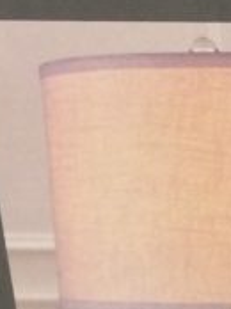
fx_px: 1525
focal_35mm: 171
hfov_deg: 7.8
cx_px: 638
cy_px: 350
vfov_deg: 11.4
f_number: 2.2
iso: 160
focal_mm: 4.15
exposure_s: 1/30
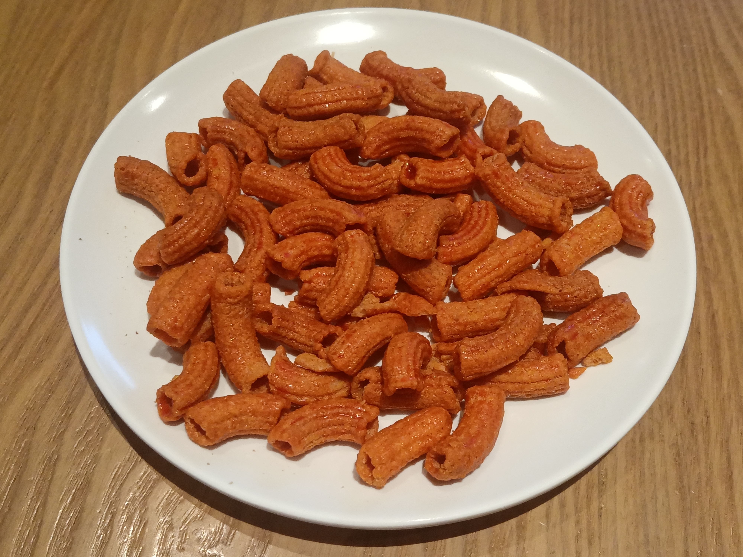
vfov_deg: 34.3
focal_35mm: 42
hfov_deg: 44.8
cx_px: 372
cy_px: 278
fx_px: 901
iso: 766
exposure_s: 1/50
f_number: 1.8
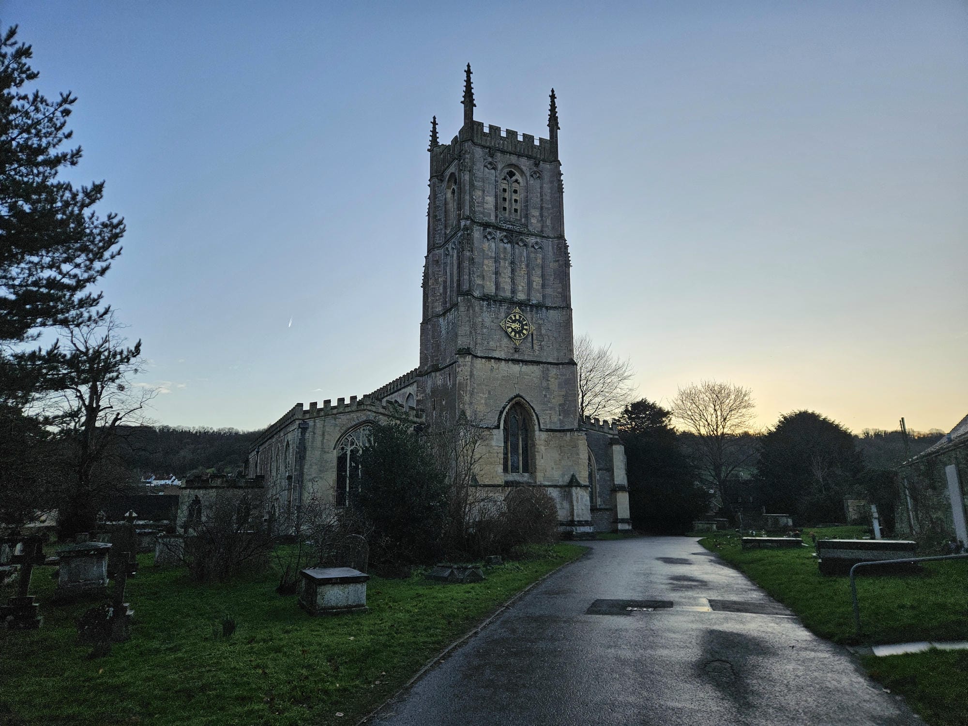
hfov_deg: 73.9
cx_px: 484
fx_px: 643
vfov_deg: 58.9
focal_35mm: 23
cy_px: 363
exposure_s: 1/1038
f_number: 1.8
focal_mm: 5.4
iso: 50
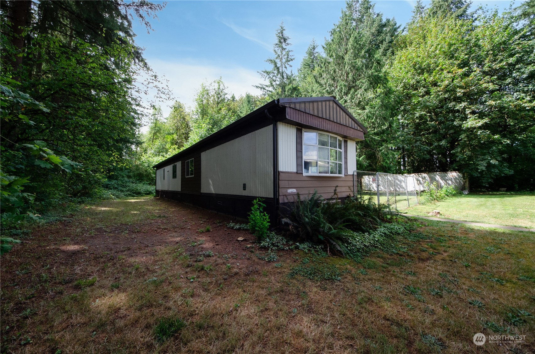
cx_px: 268
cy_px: 177
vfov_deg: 89.7
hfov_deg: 112.7
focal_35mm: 12
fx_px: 178
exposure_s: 1/160
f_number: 11
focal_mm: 8
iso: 800
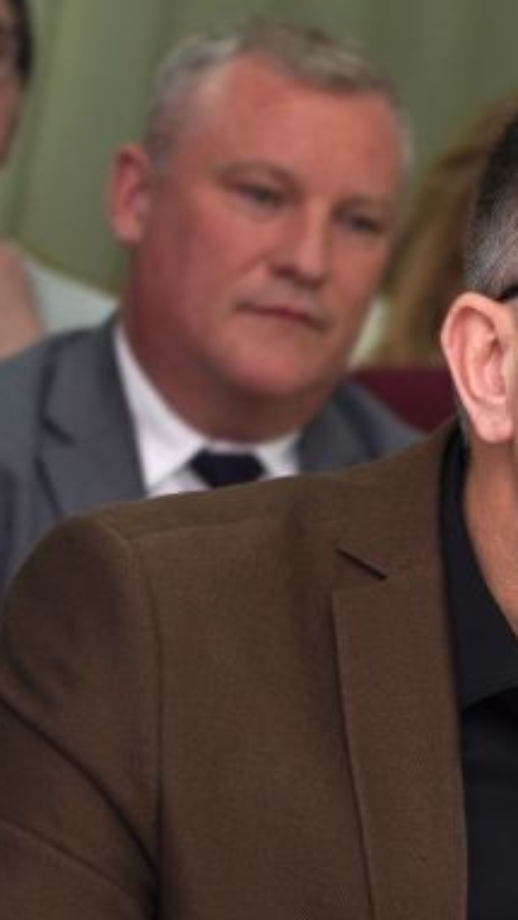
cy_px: 851
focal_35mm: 374
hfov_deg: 3.2
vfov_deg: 5.8
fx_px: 9128
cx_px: 704
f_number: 4
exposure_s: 1/100
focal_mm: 105
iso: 200
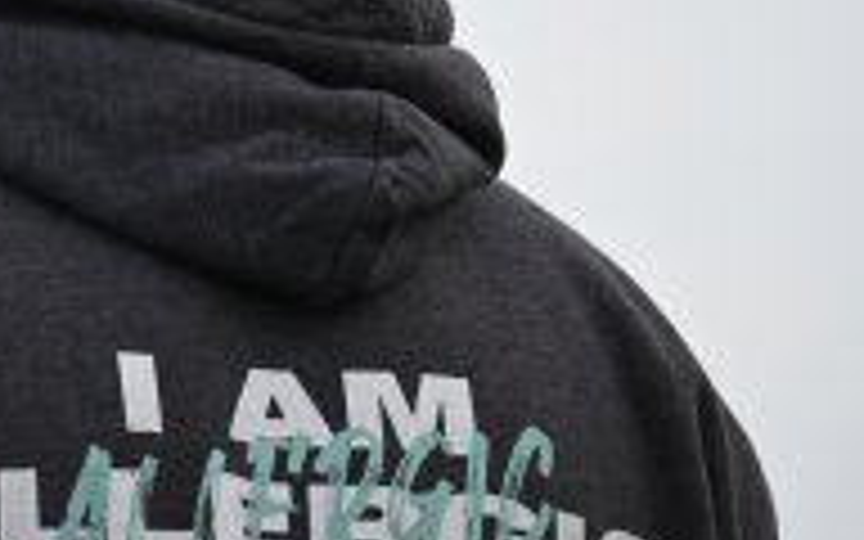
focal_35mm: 1054
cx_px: 191
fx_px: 24818
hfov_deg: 2.0
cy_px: 86
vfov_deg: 1.2
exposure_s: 1/800
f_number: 6.3
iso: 320
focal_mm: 400
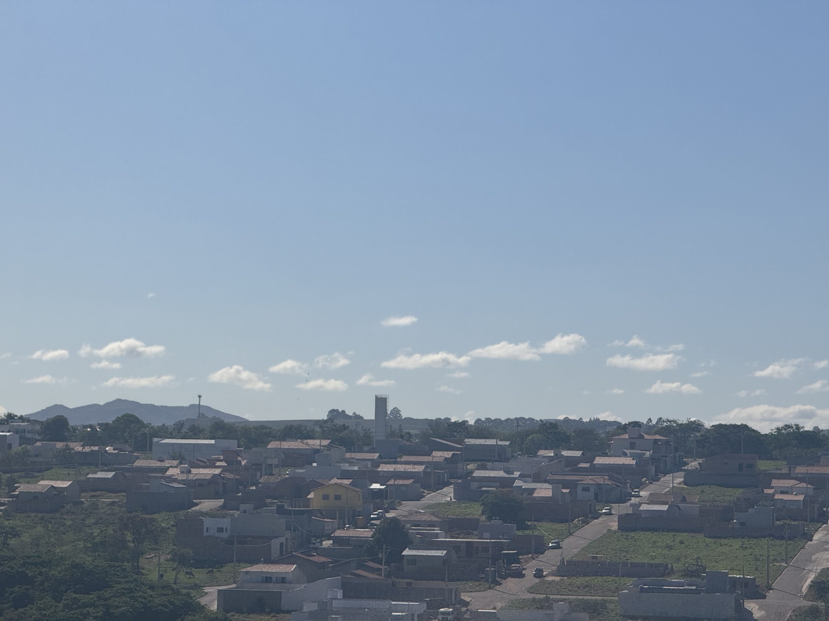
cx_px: 414
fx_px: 2874
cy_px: 310
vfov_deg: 12.3
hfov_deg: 16.4
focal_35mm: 120
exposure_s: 1/4651
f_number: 2.8
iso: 40
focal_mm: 15.66
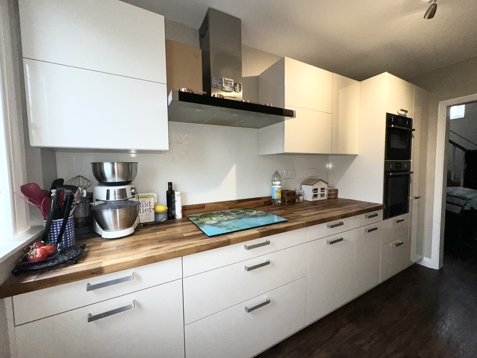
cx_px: 238
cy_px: 179
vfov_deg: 85.7
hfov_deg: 102.1
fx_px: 193
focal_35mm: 14
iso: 80
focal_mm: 2.22
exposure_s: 1/110
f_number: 2.2
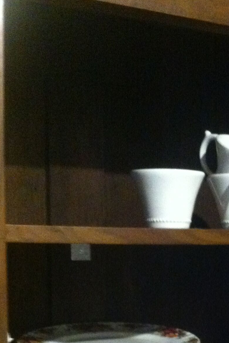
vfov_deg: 24.4
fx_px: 763
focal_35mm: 80
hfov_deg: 16.6
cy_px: 328
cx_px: 251
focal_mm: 3.85
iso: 1000
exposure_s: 1/15
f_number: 2.8
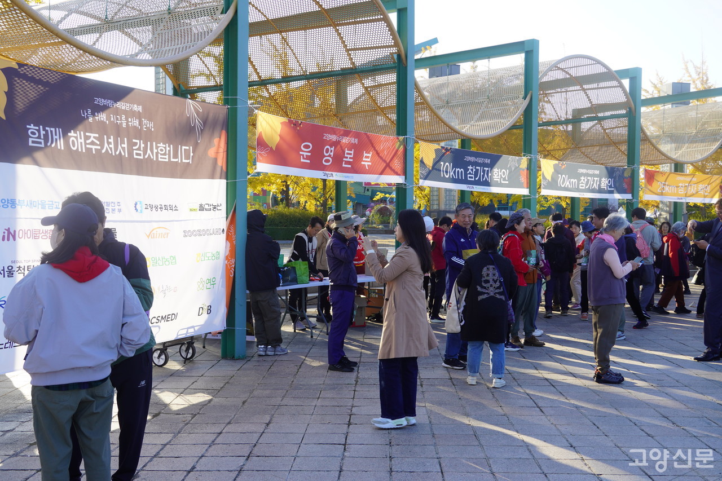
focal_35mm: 42
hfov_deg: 46.4
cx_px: 361
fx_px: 842
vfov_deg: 31.9
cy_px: 240
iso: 100
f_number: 6.3
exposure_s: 1/100
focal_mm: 28
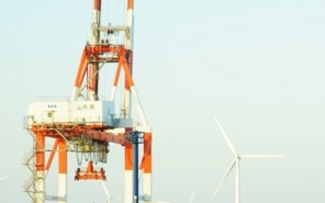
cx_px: 320
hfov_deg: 12.3
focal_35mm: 168
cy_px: 207
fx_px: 1488
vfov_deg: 7.8
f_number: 5.6
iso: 100
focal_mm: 61
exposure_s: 1/80
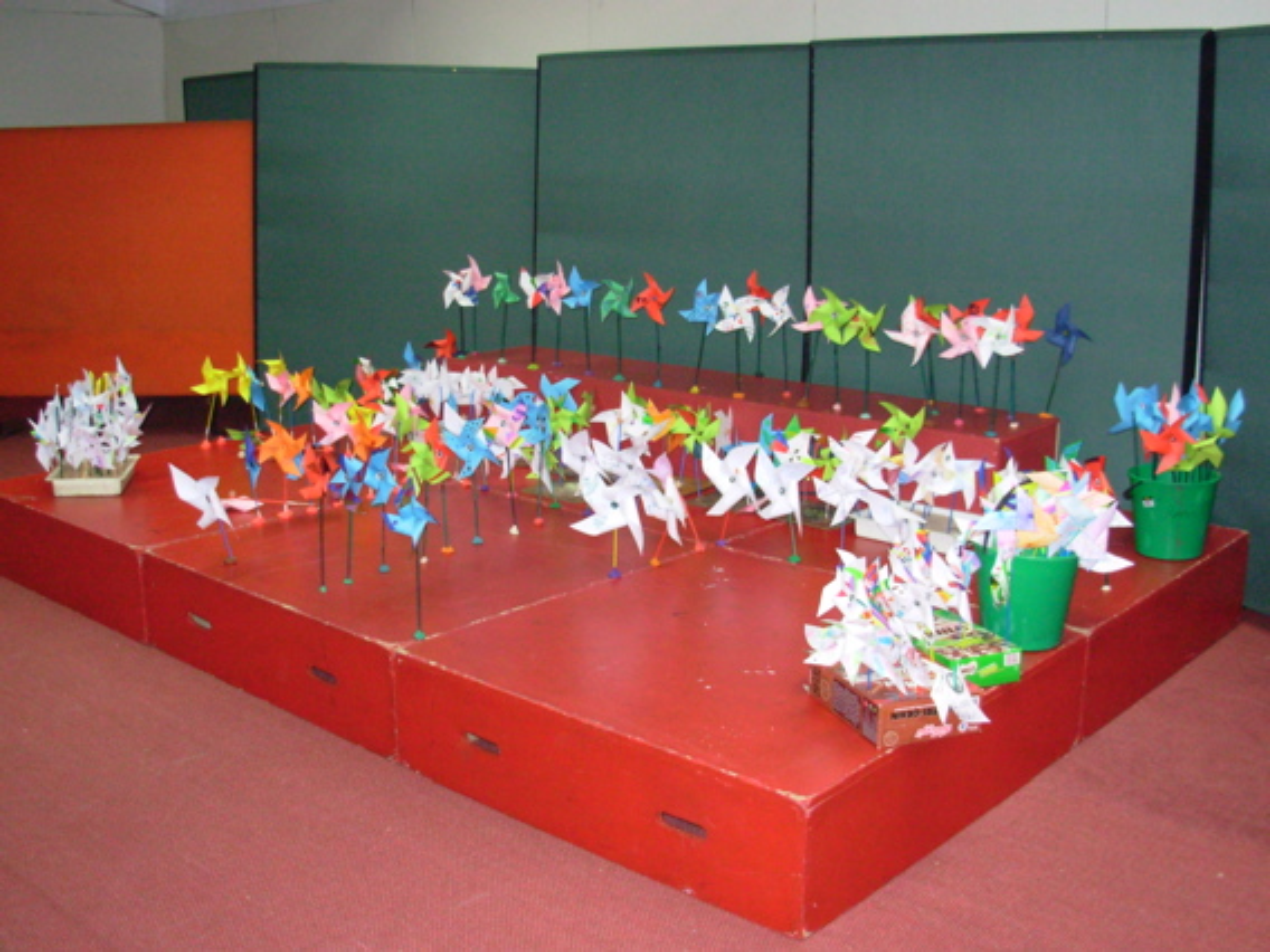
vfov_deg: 37.7
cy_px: 476
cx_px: 635
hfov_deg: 49.0
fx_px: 1394
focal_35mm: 38
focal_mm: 6.3
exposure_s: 1/128
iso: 200
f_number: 2.9
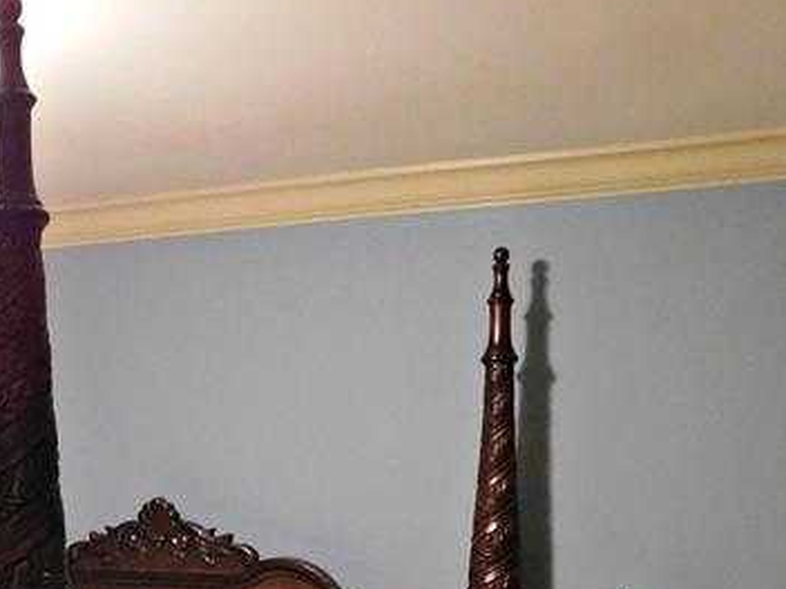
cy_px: 727
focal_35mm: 67
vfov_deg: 20.4
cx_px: 27
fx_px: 1521
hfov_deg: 27.5
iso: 400
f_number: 3
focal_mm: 4
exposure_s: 1/10
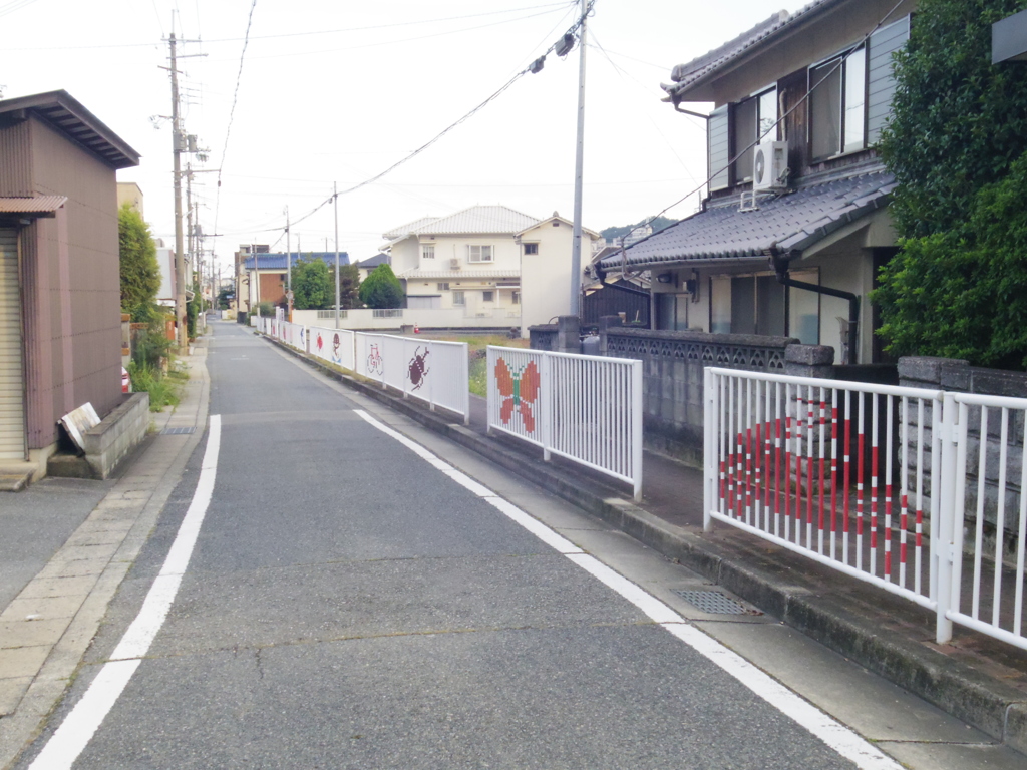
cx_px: 514
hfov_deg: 40.4
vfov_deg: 30.9
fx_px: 1394
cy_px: 385
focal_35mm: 47
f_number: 7.1
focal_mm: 8.5
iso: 800
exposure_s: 1/60
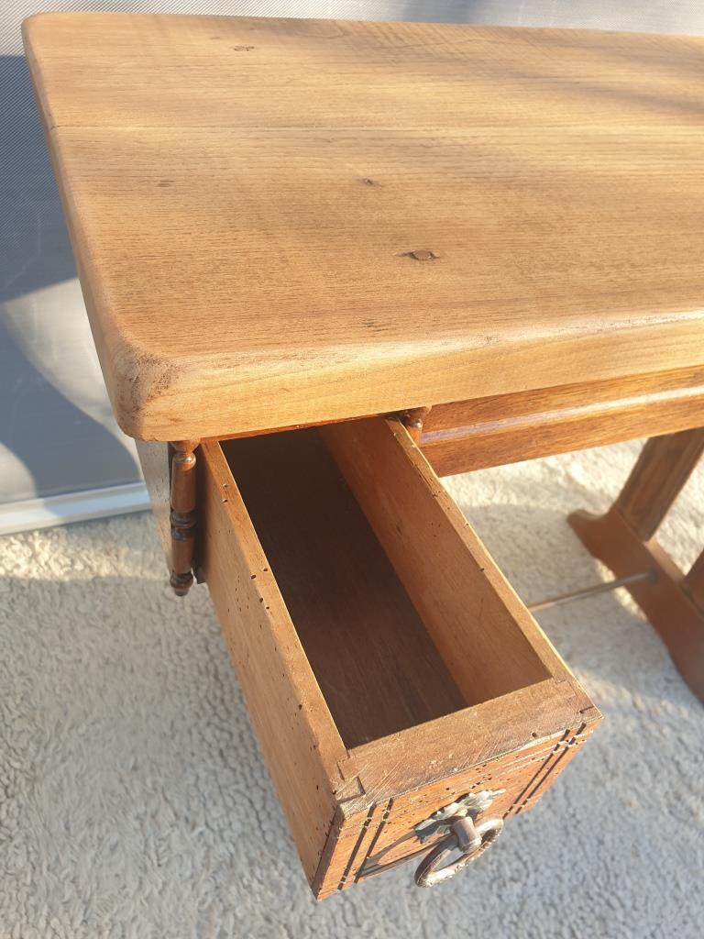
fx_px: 705
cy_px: 470
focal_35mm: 26
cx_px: 352
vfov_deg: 67.3
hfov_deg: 53.1
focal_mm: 4.3
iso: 50
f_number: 2.4
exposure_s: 1/167
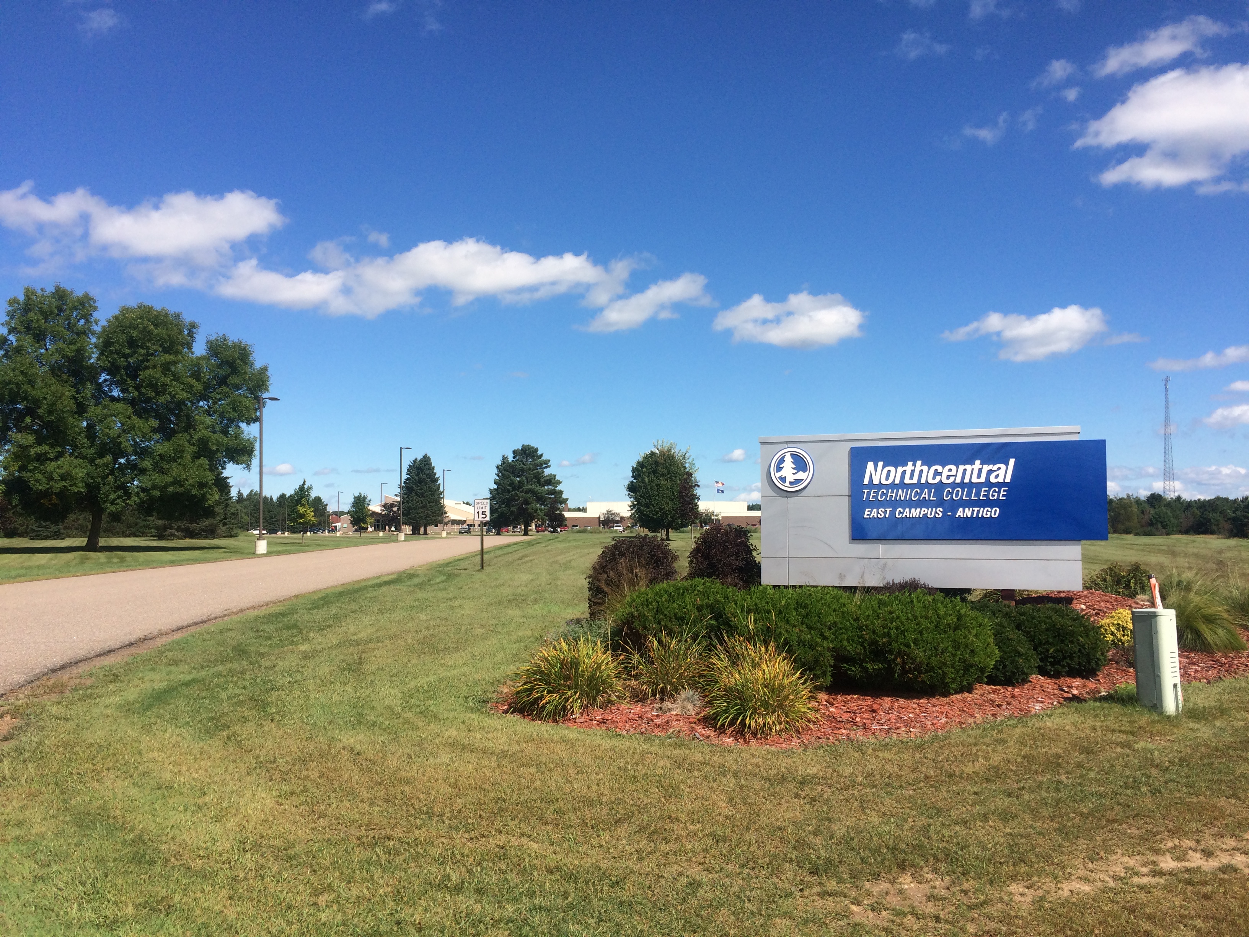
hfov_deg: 61.7
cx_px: 624
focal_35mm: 29
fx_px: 1046
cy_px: 468
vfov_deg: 48.2
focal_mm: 4.15
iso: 32
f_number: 2.2
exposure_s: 1/2564
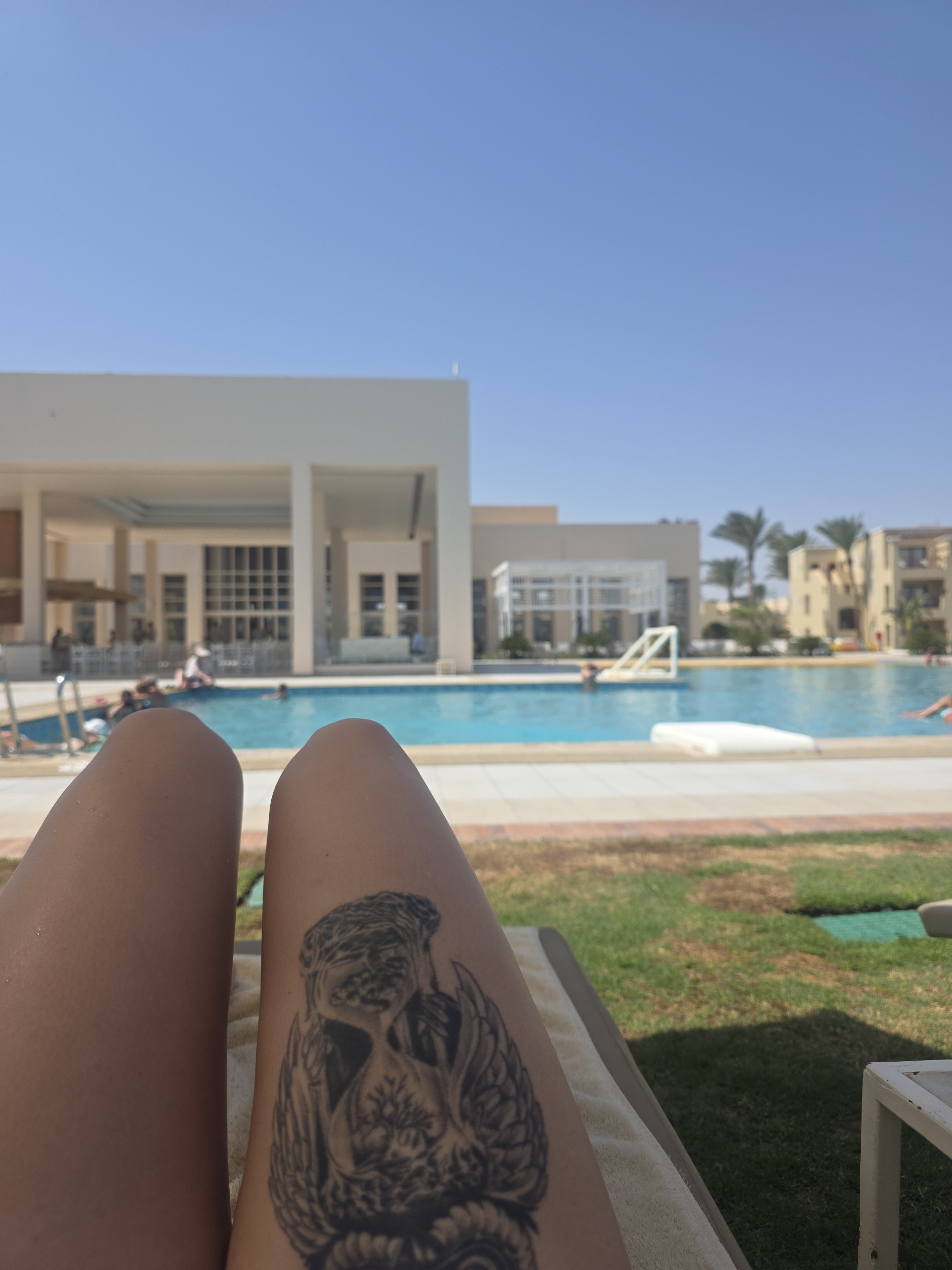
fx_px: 843
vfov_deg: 73.9
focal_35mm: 23
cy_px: 635
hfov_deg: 58.9
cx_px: 476
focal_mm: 6.3
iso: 80
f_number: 1.7
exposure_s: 1/7061
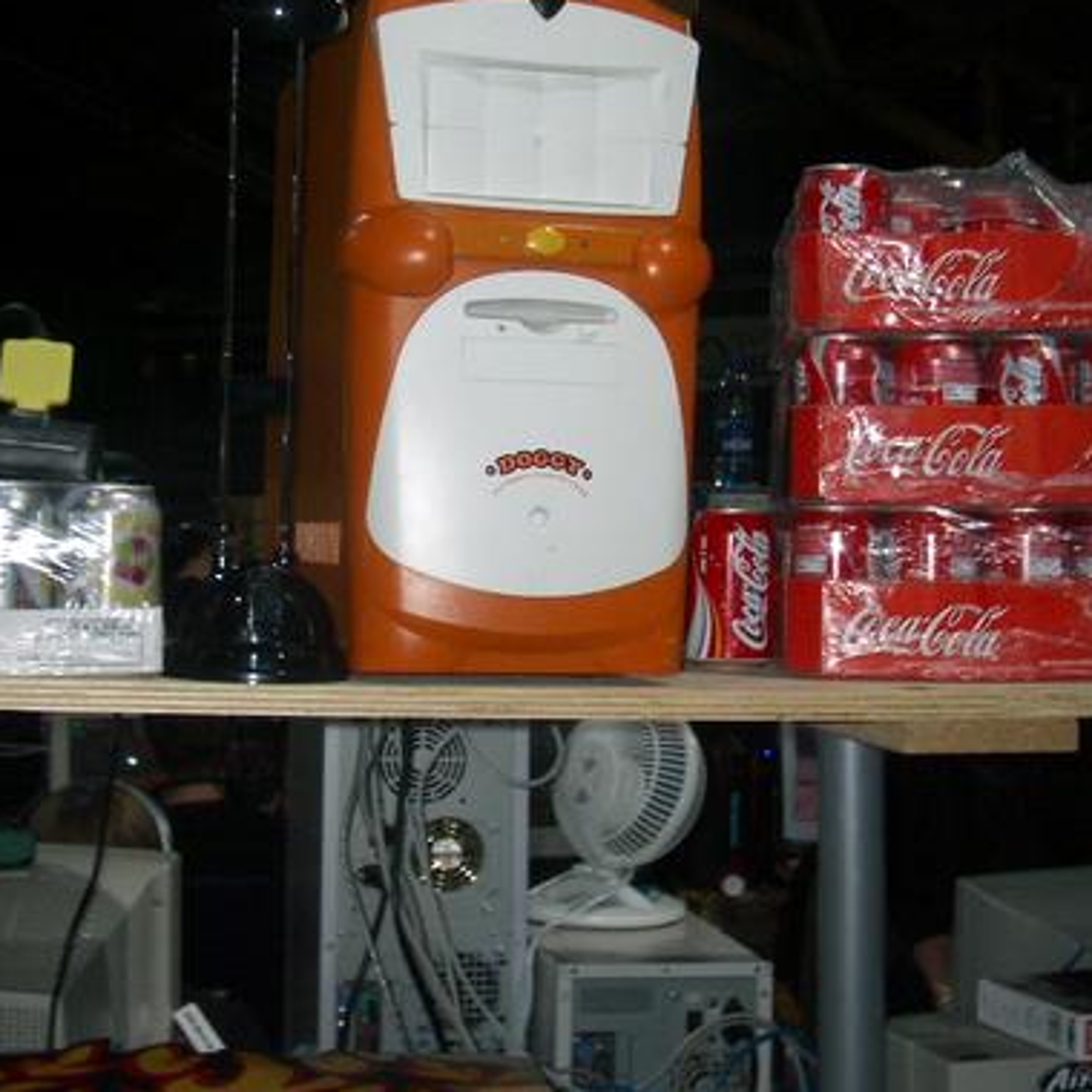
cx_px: 454
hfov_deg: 28.1
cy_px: 336
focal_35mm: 61
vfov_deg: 27.9
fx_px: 2177
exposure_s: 1/60
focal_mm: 6.8
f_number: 2.8
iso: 100
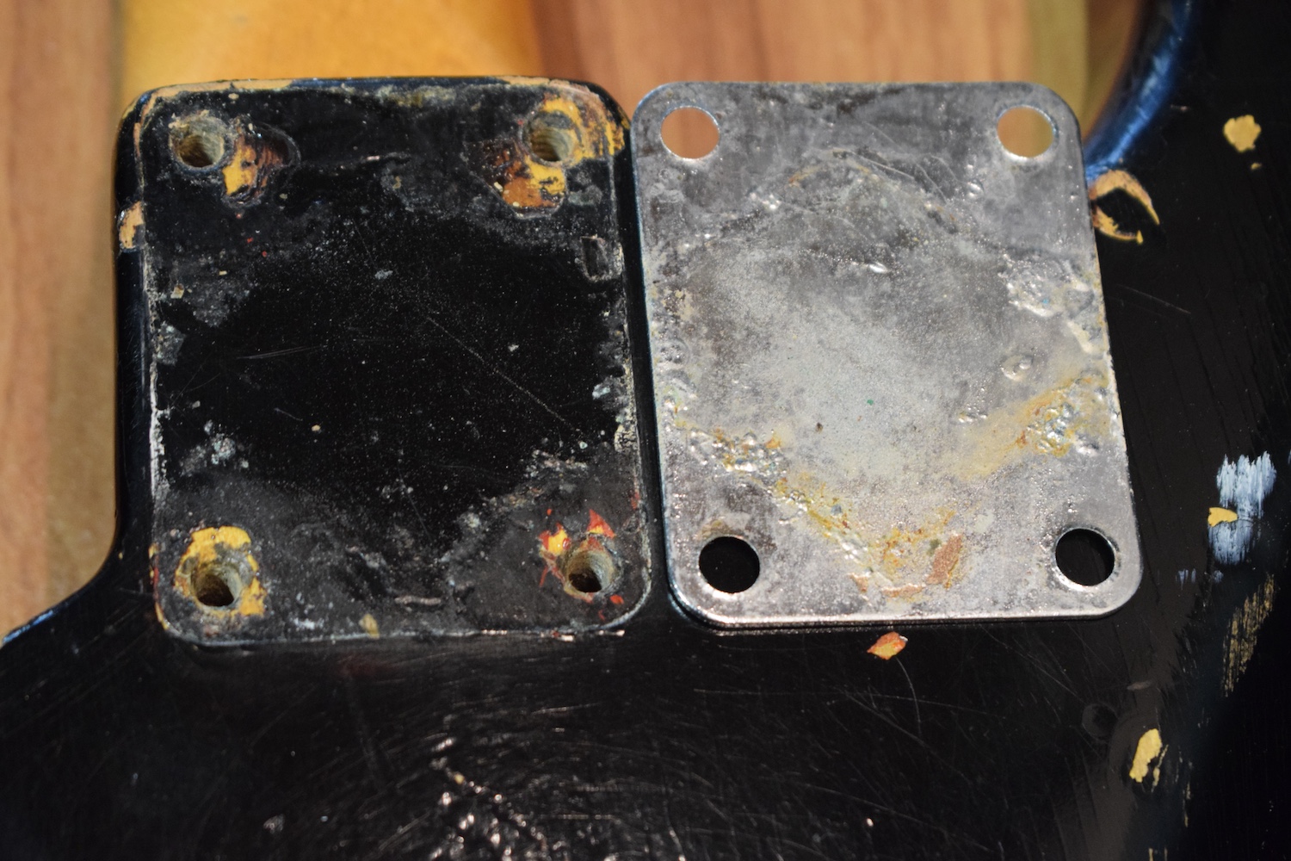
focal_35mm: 82
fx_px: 2958
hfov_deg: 24.6
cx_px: 646
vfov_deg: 16.6
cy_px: 430
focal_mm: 55
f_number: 5.6
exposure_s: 1/80
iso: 3200
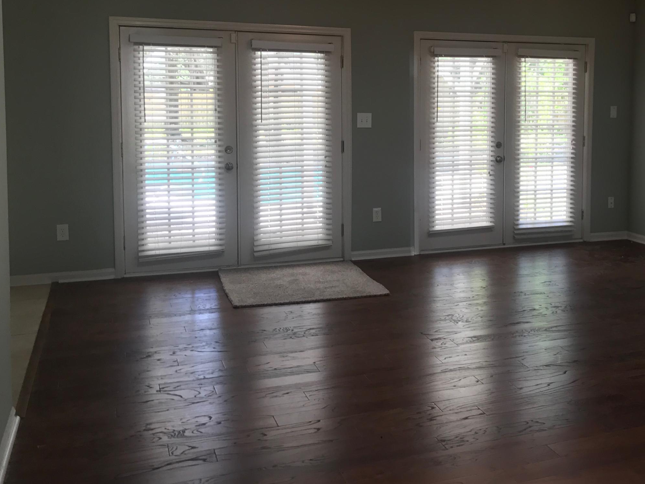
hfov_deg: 43.8
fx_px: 783
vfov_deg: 34.0
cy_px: 160
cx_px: 453
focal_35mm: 42
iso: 32
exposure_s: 1/40
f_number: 1.8
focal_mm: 3.99
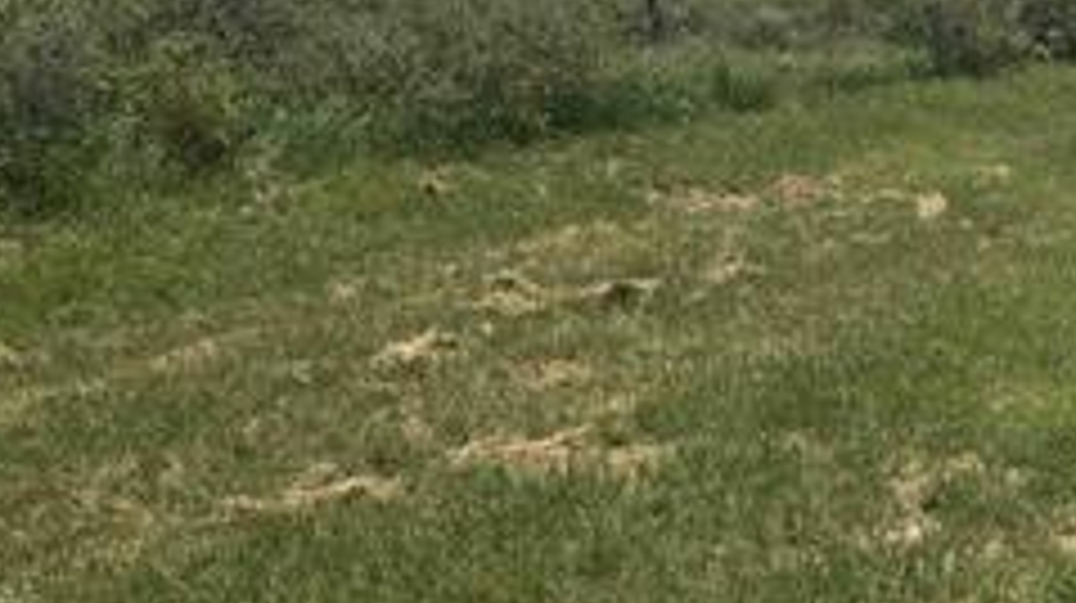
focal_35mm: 70
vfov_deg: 17.2
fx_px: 1996
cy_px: 284
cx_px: 761
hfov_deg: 29.8
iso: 80
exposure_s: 1/7092
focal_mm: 6.76
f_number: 1.78
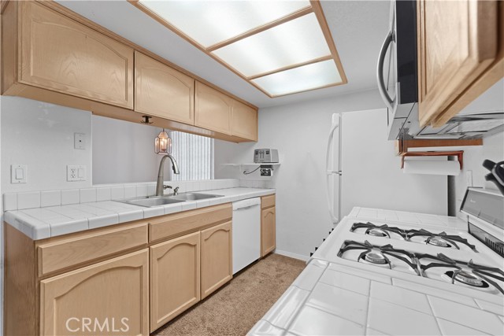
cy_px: 168
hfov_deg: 104.2
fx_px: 196
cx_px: 252
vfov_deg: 81.2
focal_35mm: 14
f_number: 8
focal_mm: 14
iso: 100
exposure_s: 1/40
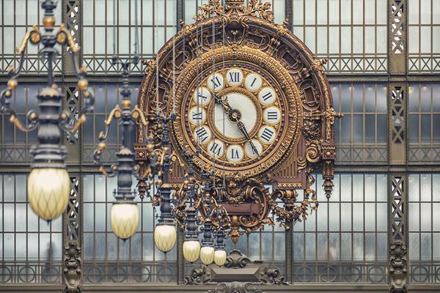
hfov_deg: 6.9
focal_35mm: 300
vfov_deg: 4.6
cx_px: 220
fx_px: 3666
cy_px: 146
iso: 250
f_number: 5.6
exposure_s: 1/50
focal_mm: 300
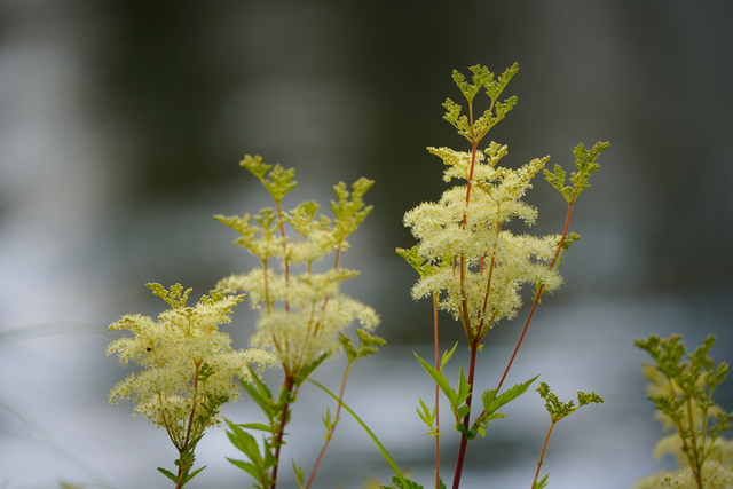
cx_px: 366
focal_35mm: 547
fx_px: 11139
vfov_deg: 2.5
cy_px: 244
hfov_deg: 3.8
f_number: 6.3
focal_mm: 547
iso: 160
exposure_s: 1/320
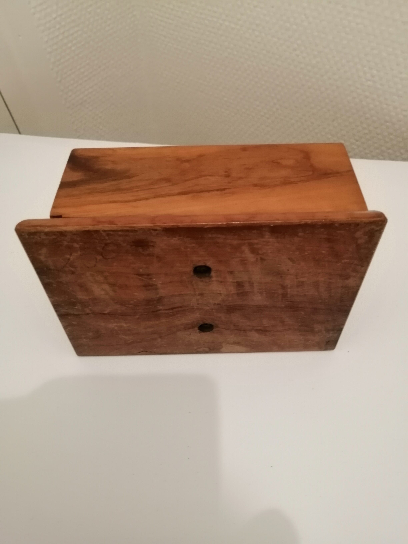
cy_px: 272
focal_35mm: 26
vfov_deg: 67.3
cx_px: 204
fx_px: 409
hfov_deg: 53.1
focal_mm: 3.96
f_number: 1.8
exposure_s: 1/33.3
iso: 320
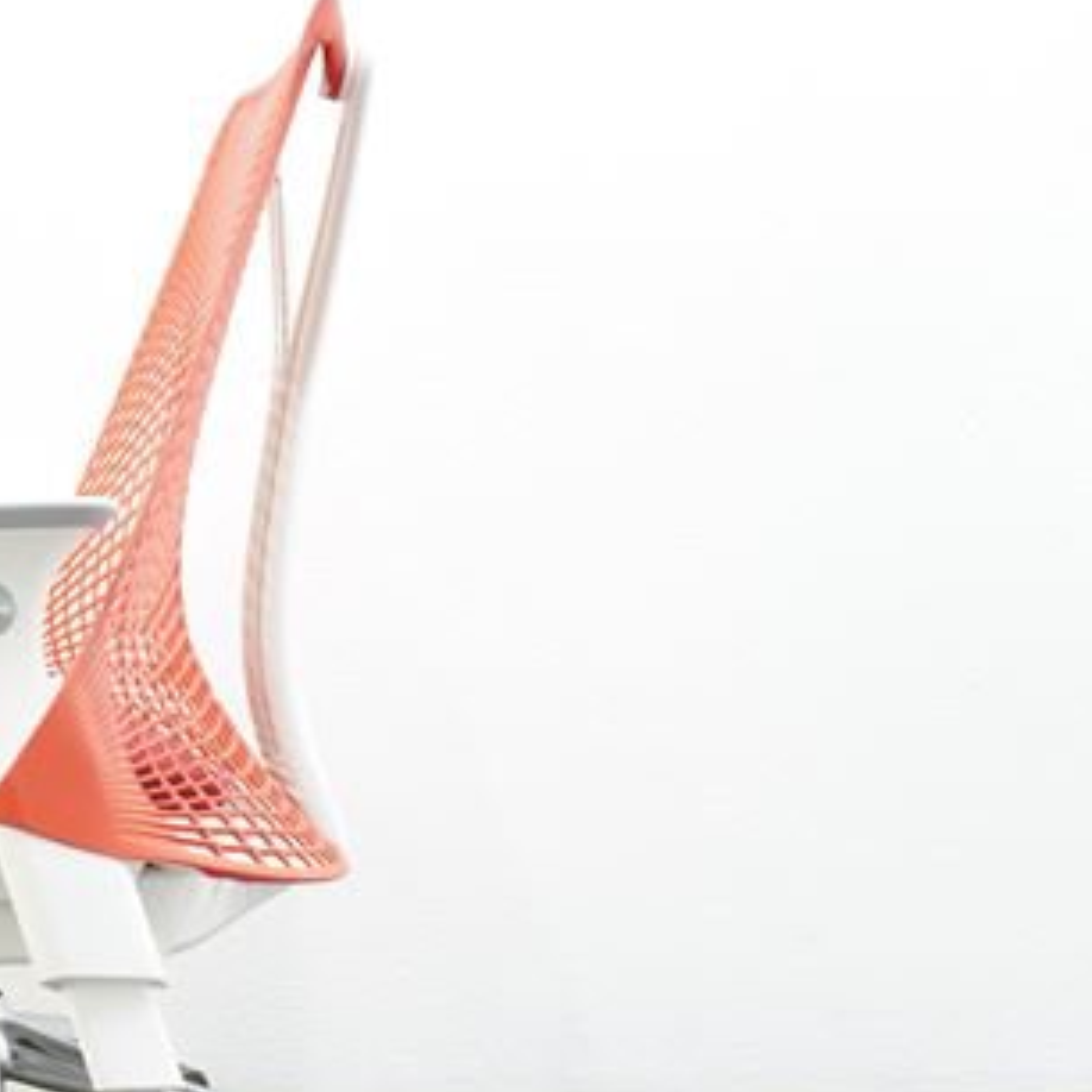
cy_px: 724
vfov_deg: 35.0
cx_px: -68
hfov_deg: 31.8
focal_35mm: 48
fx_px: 1713
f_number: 3.5
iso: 320
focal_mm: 16
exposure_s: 1/30
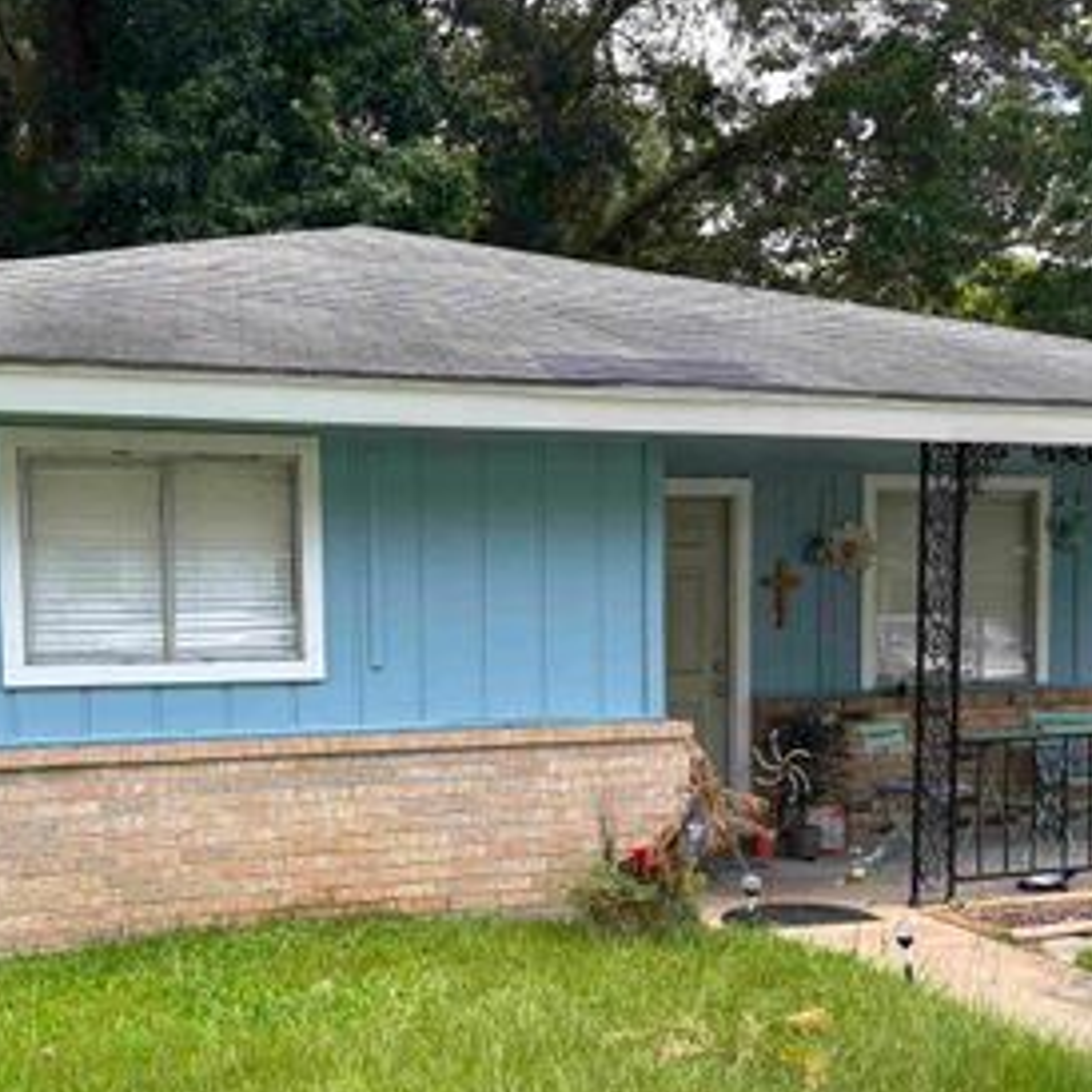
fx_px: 1499
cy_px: 711
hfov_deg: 39.9
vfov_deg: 39.6
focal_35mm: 42
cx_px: 438
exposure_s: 1/634
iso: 50
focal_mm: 5.96
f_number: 1.6
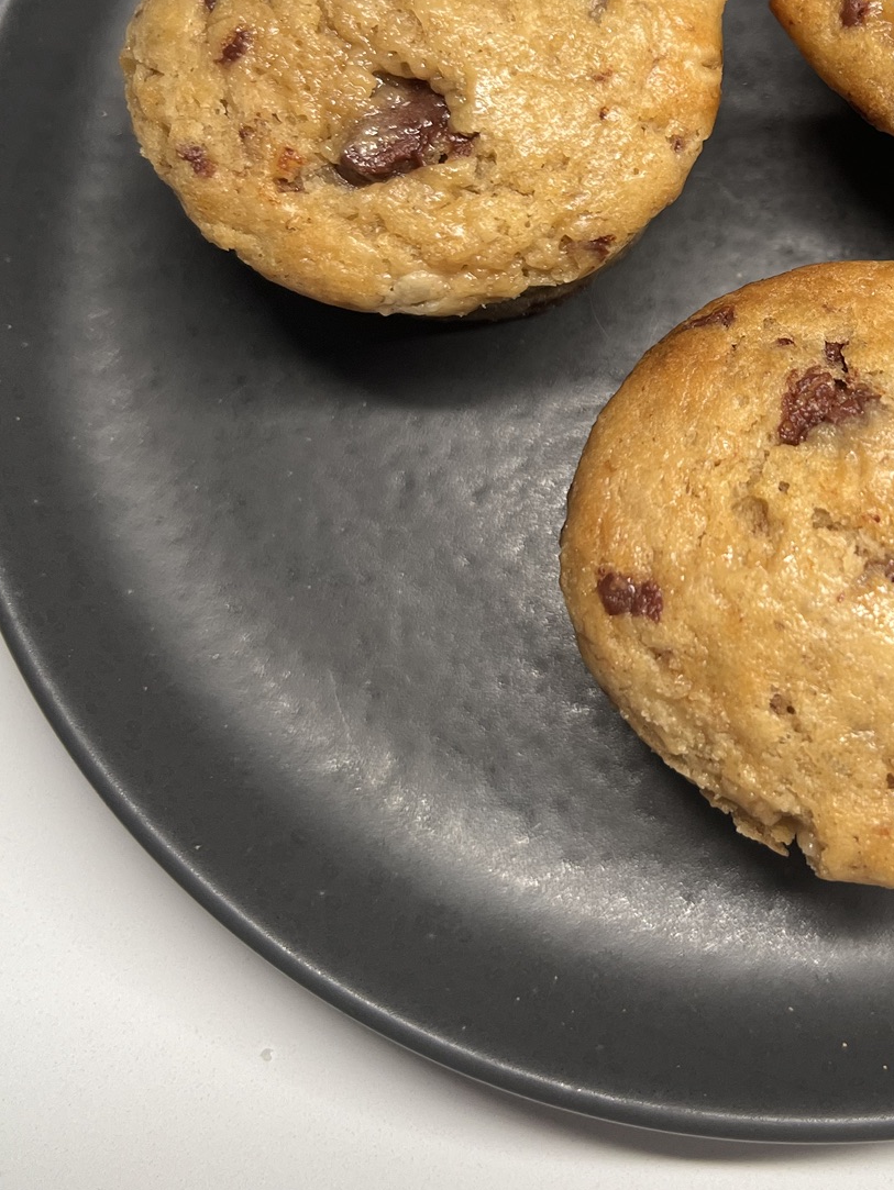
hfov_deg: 29.2
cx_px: 790
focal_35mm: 48
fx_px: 1652
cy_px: 254
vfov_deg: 38.3
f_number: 1.5
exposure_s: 1/60
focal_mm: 5.7
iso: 80
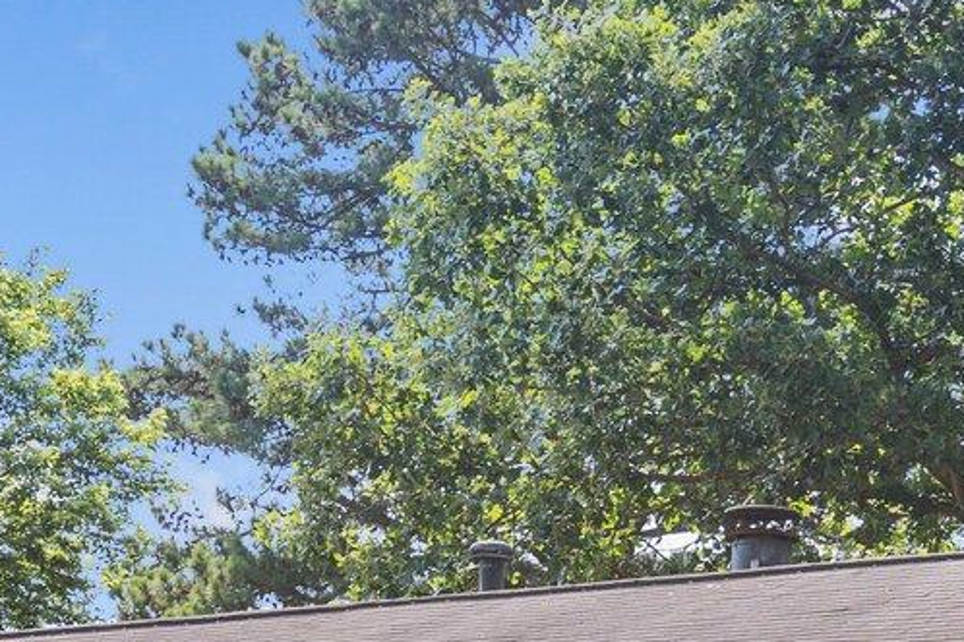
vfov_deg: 9.1
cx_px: 695
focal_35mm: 144
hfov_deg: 14.2
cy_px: 1157
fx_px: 3856
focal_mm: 35
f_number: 4.5
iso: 100
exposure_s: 1/60
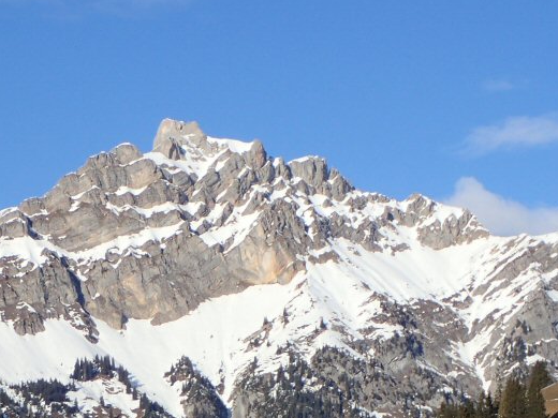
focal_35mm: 146
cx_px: 111
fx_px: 2353
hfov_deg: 13.5
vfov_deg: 10.1
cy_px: 343
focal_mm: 10.29
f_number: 5
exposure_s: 1/800
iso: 100
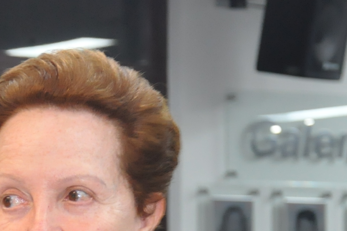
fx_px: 2446
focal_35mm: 254
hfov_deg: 8.1
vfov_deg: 5.4
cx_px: -19
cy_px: 275
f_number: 5
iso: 2000
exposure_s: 1/60
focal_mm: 58
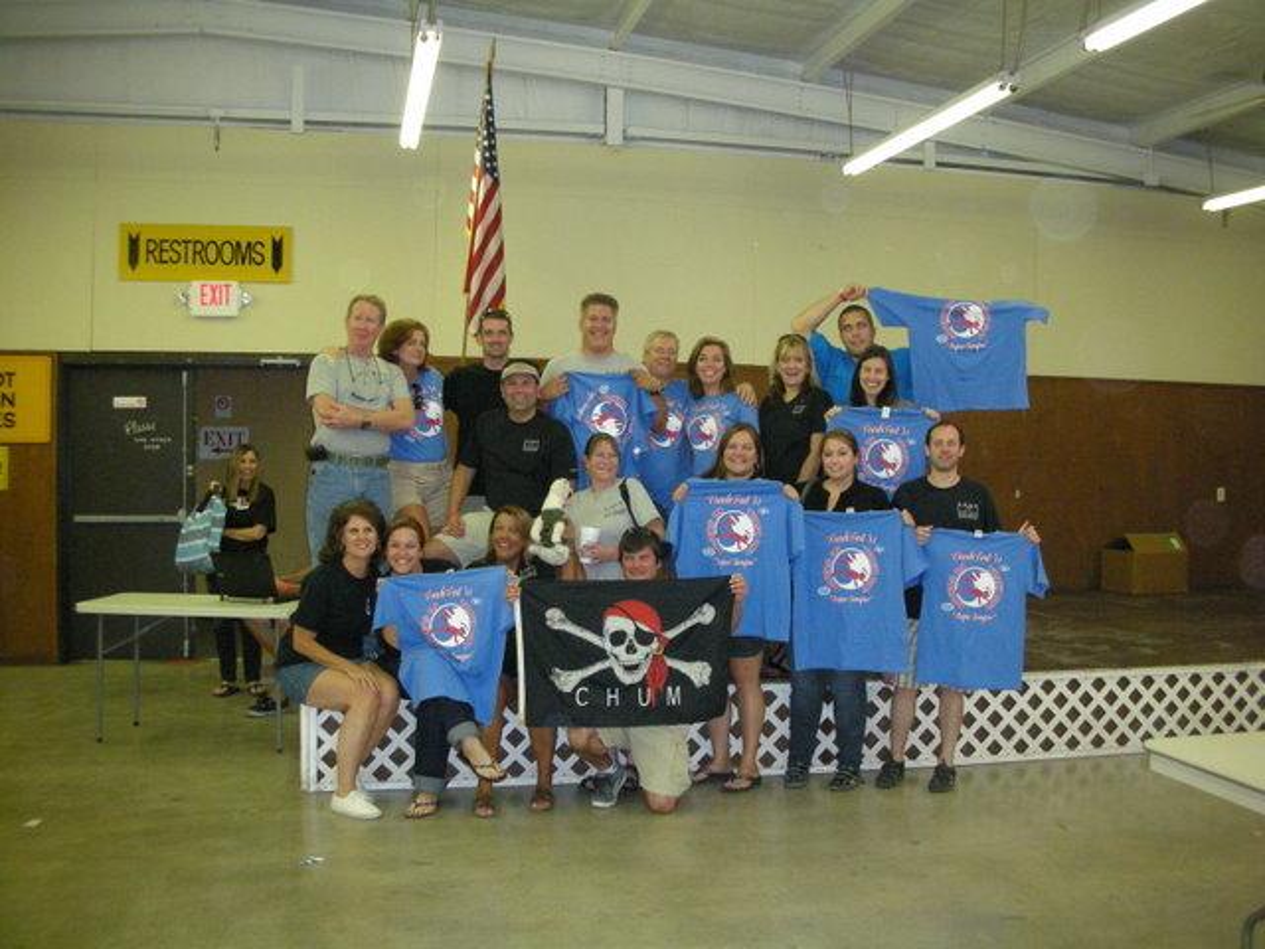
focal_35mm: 35
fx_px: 1279
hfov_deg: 52.6
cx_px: 632
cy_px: 474
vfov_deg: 40.7
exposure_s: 1/60
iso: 322
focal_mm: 5.8
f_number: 2.8
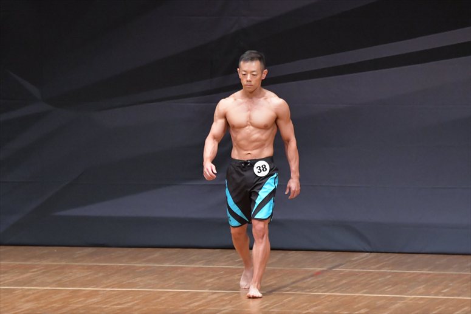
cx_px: 236
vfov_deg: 4.6
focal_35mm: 300
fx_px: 3923
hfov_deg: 6.9
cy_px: 157
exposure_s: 1/400
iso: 6400
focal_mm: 200
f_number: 5.6
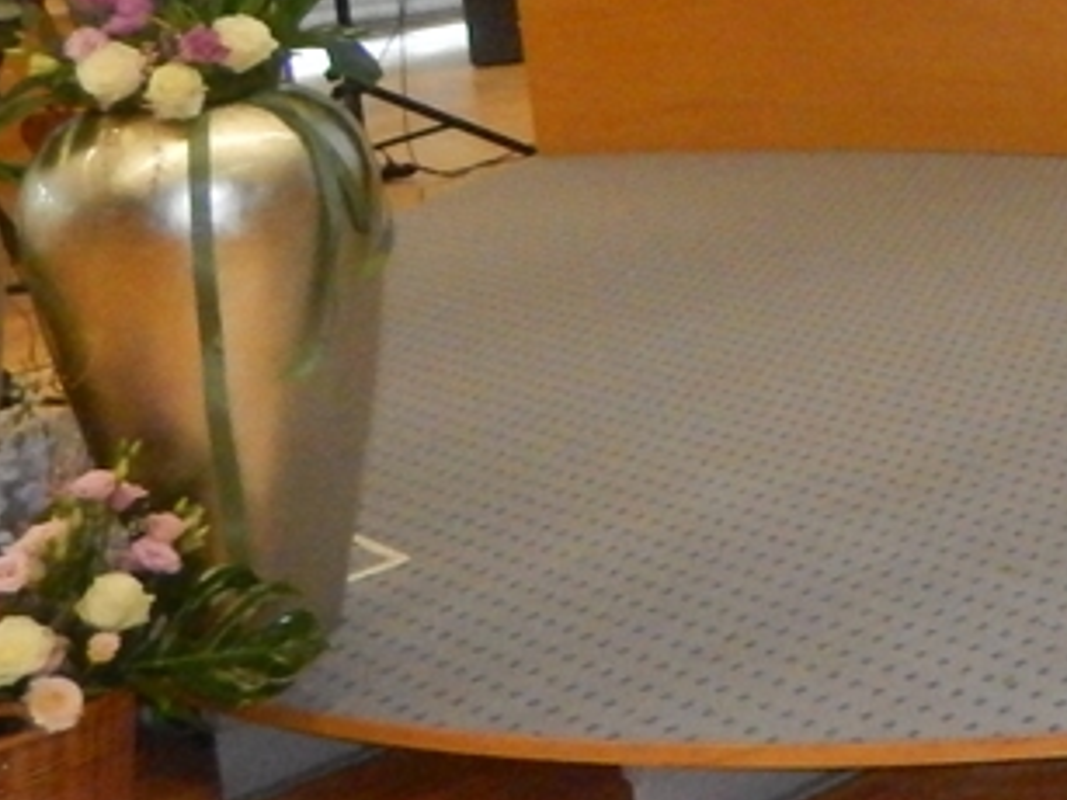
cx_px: 1731
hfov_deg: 20.8
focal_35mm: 75
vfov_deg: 18.9
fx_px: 2311
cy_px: -66
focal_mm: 4
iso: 800
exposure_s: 1/250
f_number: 3
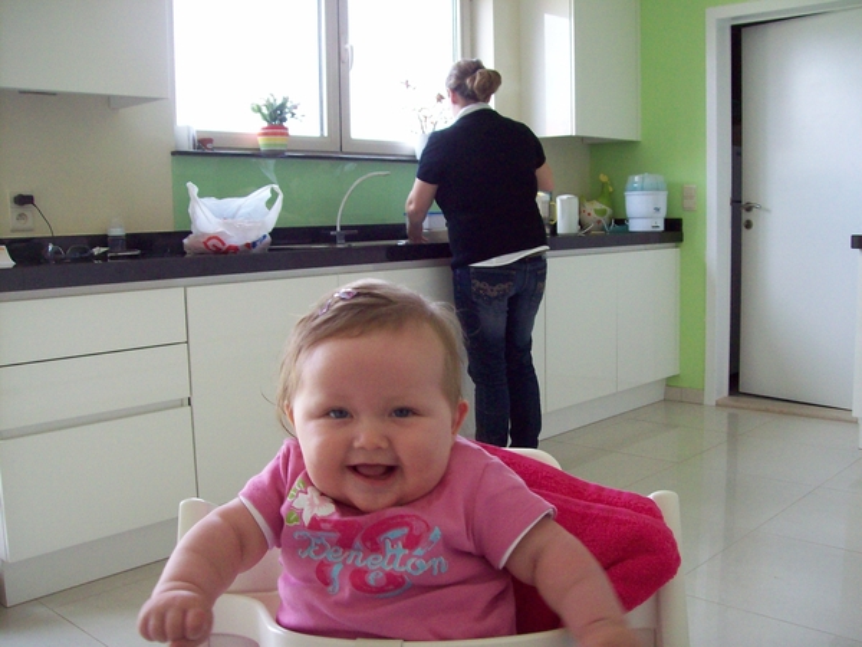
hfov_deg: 51.4
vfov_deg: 39.7
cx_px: 431
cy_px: 324
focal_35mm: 36
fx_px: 896
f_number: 2.7
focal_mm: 6
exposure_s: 1/128
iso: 219
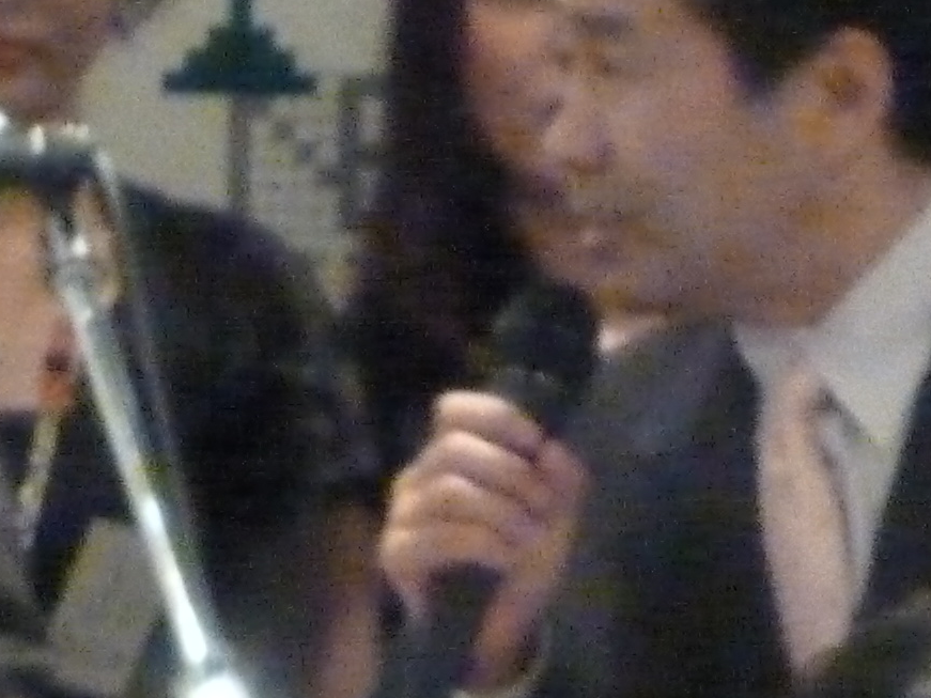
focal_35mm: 574
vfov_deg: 2.6
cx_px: 601
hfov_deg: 3.5
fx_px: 15436
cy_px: 377
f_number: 5.9
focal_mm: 22.5
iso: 1600
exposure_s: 1/15
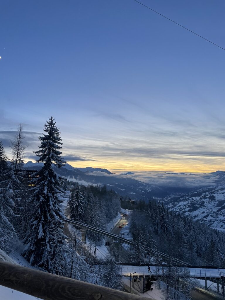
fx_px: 225
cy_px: 150
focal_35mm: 26
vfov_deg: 67.3
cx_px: 112
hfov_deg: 53.1
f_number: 1.6
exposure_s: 1/73
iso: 125
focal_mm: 4.2
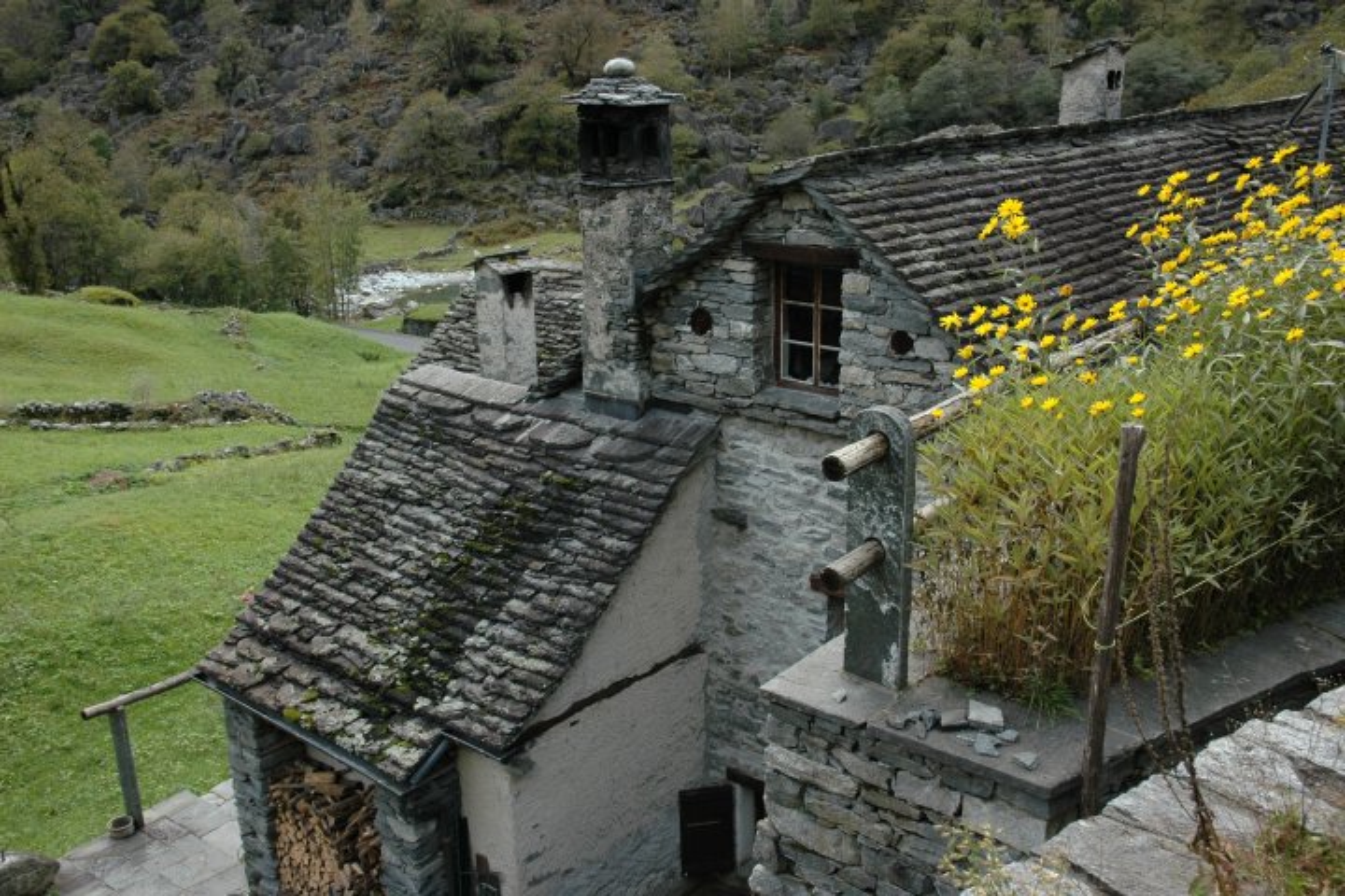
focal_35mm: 33
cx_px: 672
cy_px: 448
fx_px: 1233
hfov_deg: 57.2
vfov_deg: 40.0
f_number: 5
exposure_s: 1/100
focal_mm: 22
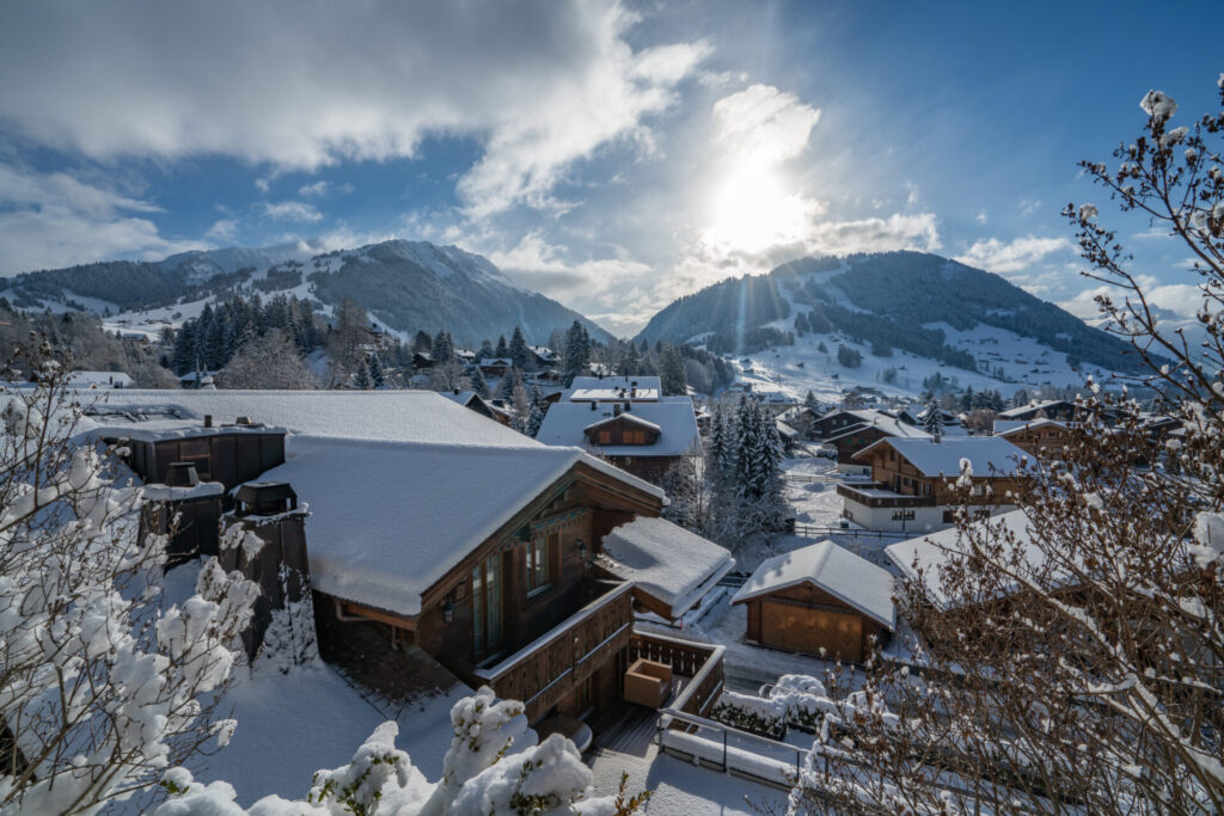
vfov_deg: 73.8
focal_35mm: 16
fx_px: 544
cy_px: 408
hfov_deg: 96.7
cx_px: 612
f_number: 13
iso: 100
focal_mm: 16
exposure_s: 1/320
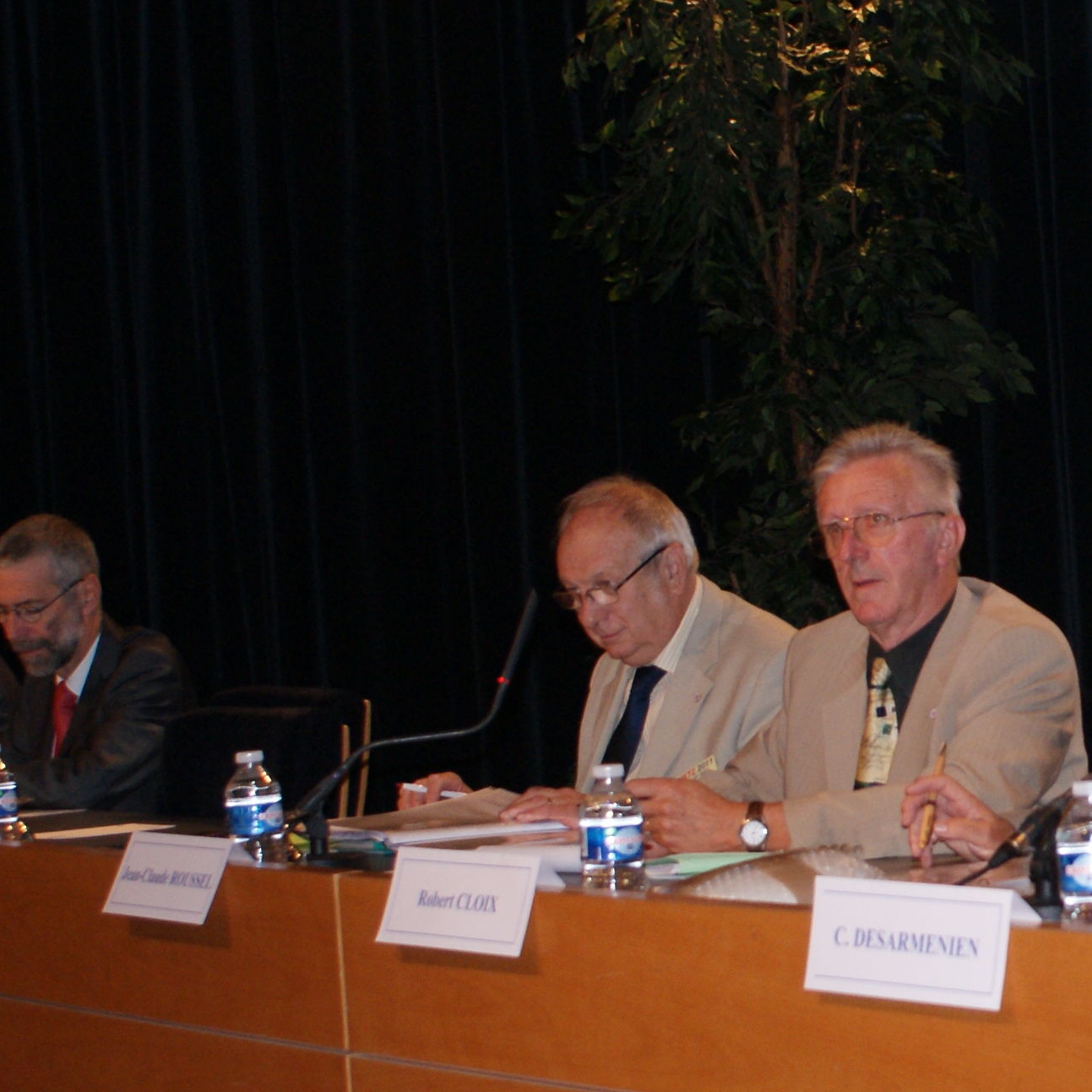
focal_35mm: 107
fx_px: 3819
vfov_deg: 16.3
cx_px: 1283
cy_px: 565
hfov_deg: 15.7
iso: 400
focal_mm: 28
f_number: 5
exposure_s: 1/60
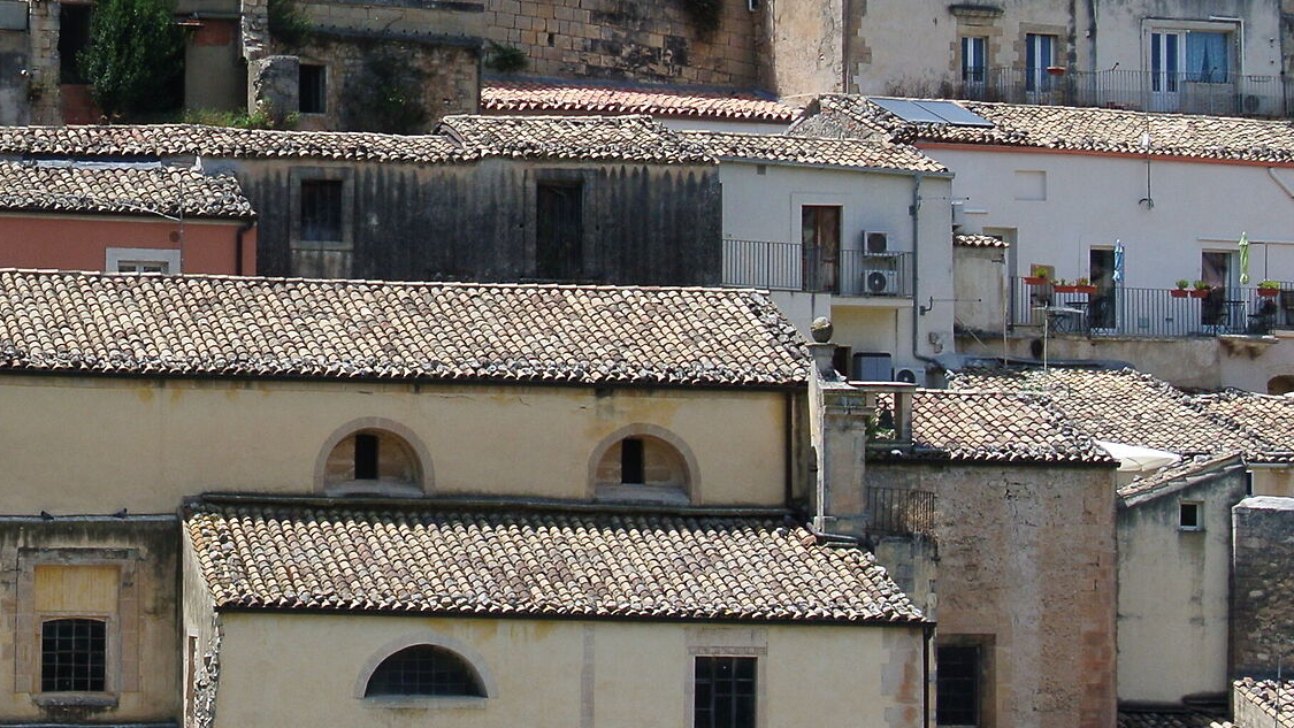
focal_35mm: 132
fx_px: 4529
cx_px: 79
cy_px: 281
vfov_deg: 9.2
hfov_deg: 16.0
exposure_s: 1/250
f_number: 5.6
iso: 100
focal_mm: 21.9
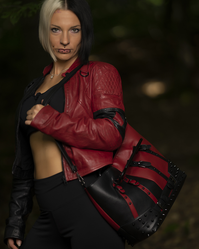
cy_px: 140
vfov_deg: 16.2
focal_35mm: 119
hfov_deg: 13.0
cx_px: 99
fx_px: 876
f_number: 1.4
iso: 100
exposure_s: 1/2000
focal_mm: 105
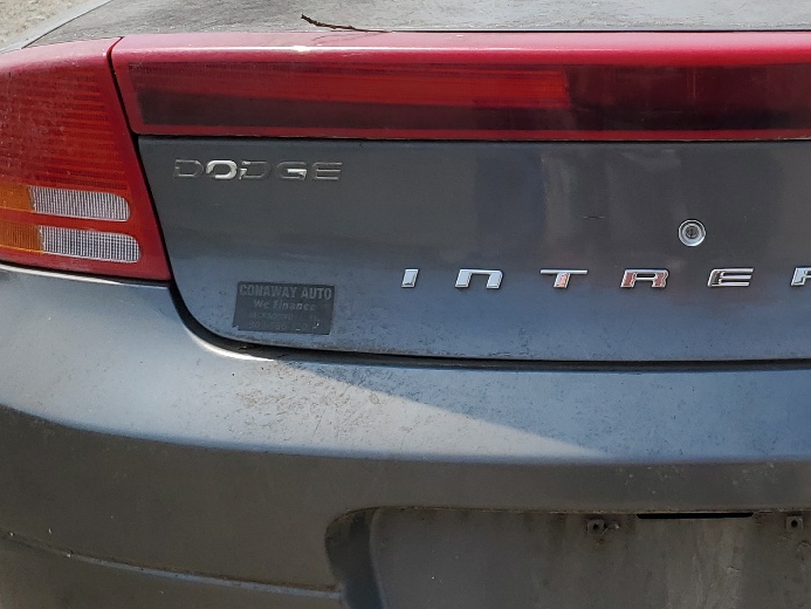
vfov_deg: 24.4
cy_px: 268
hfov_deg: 31.1
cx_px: 681
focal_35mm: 60
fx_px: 1406
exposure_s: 1/3333
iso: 50
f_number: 1.5
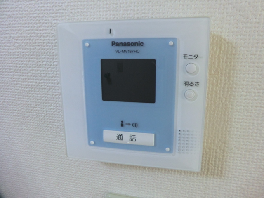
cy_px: 99
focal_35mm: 24
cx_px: 132
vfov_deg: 56.8
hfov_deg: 71.6
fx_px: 183
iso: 200
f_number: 3.2
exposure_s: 1/60
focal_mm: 4.3
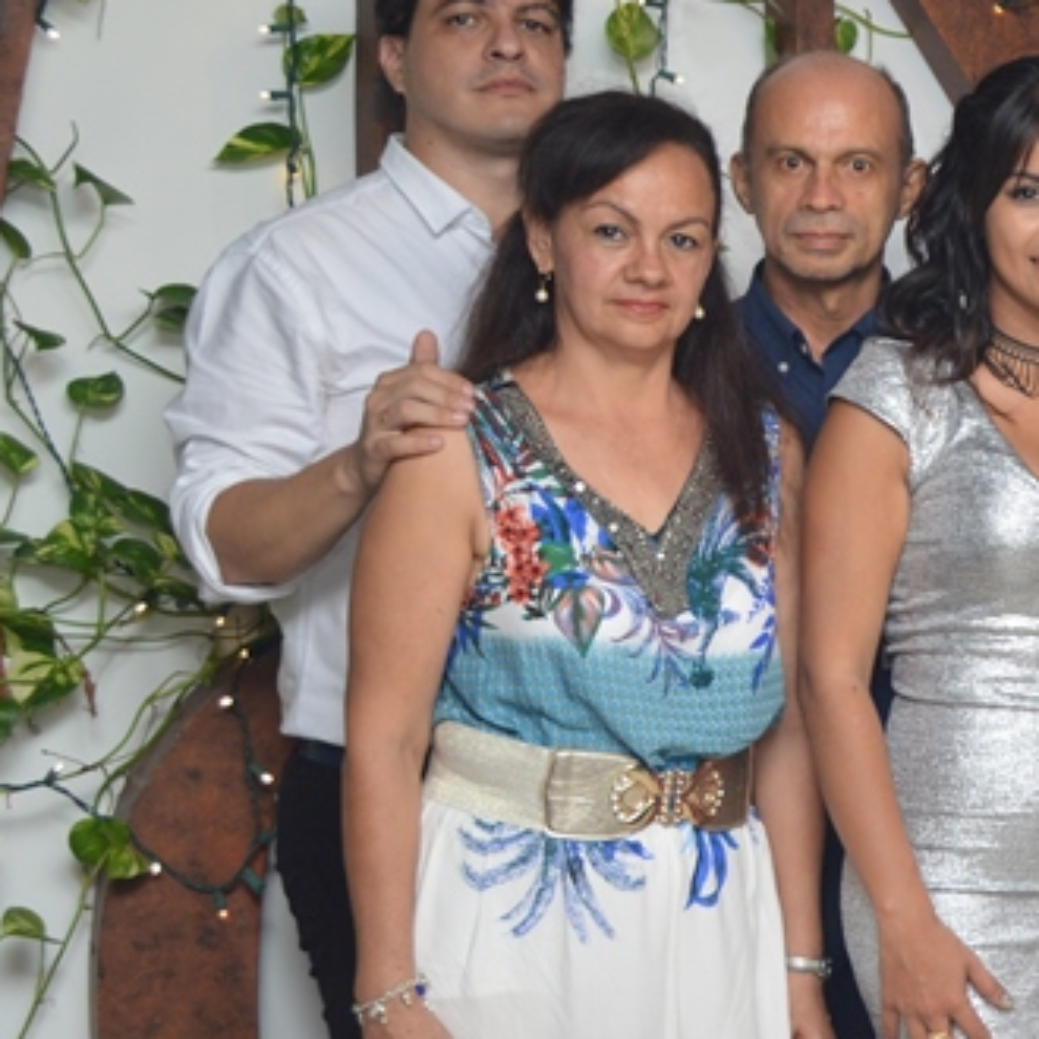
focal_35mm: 87
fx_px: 2954
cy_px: 584
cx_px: 1530
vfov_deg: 19.9
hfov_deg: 17.9
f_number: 3.8
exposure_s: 1/80
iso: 400
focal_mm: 22
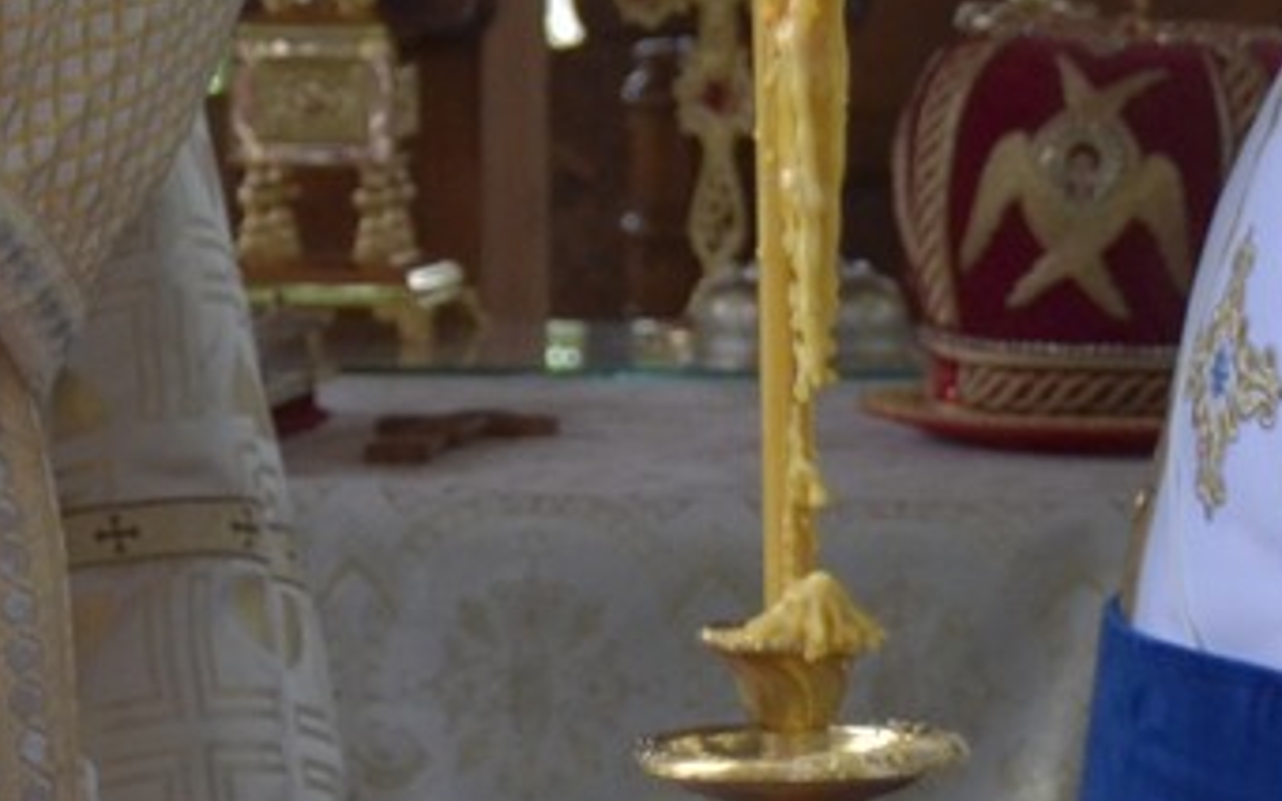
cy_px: -466
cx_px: 30
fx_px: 9572
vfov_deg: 4.8
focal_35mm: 274
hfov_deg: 7.6
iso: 400
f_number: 4
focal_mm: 32
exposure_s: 1/125
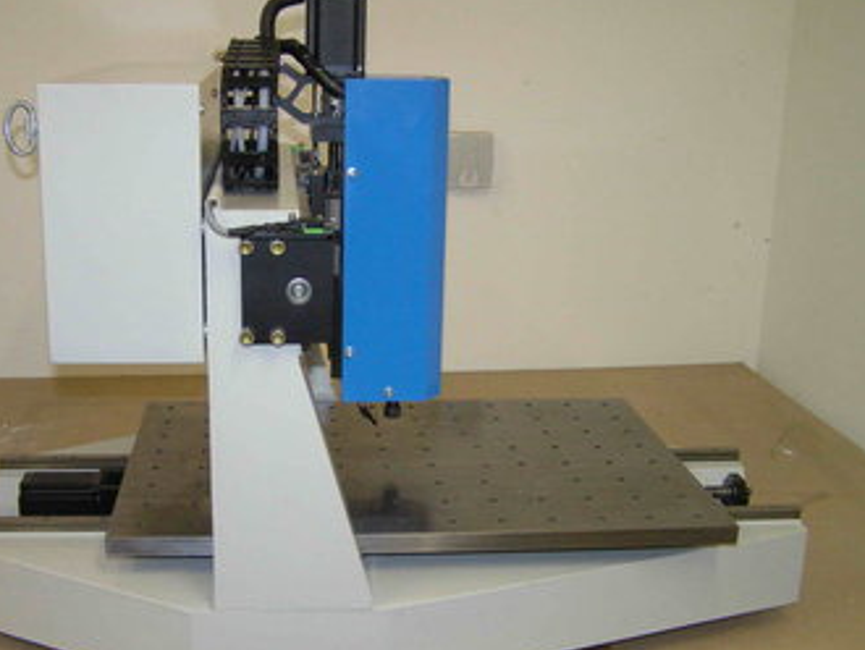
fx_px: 1150
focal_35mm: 46
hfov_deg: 41.1
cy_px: 338
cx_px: 372
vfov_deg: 31.6
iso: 200
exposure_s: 1/40
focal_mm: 6.3
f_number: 2.8
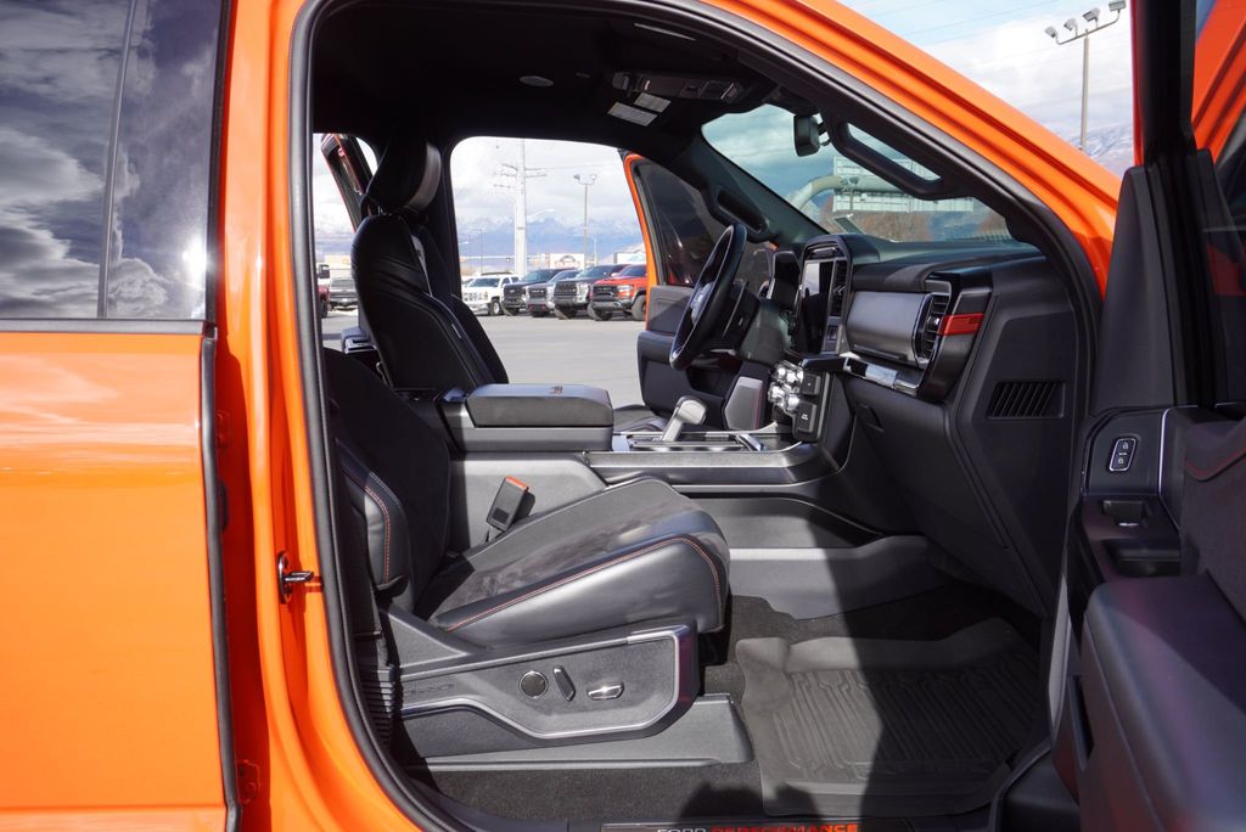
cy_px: 416
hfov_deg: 64.5
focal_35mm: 28
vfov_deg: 45.7
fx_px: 987
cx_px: 623
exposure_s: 1/160
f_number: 6.3
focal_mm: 19
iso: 100
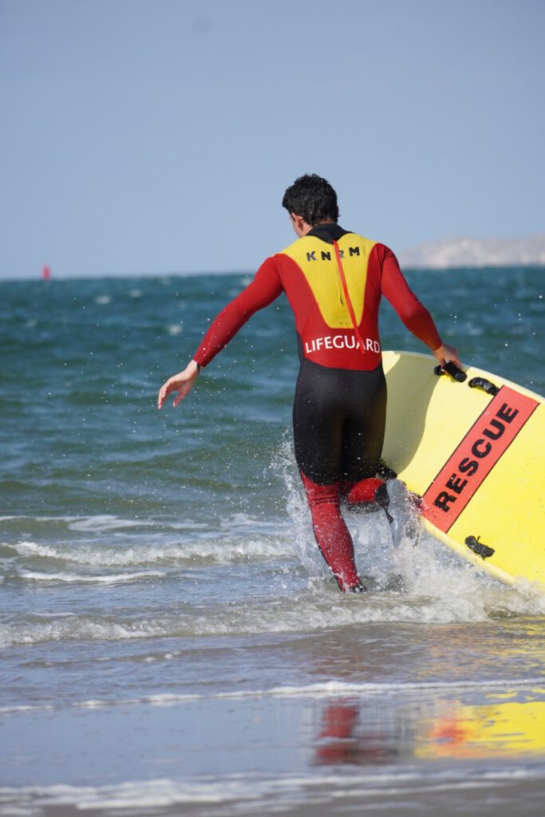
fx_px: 7559
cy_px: 408
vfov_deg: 6.2
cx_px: 272
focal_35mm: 333
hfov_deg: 4.1
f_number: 6.3
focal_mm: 222
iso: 320
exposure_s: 1/1600
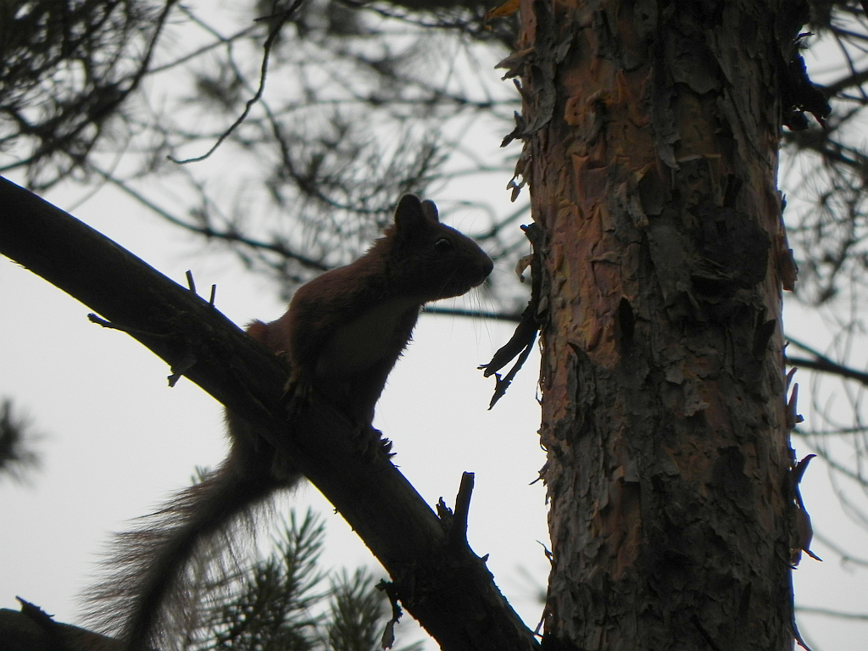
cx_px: 434
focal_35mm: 678
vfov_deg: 2.2
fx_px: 17001
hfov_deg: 2.9
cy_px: 326
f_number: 5.6
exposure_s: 1/260
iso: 160
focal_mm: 120
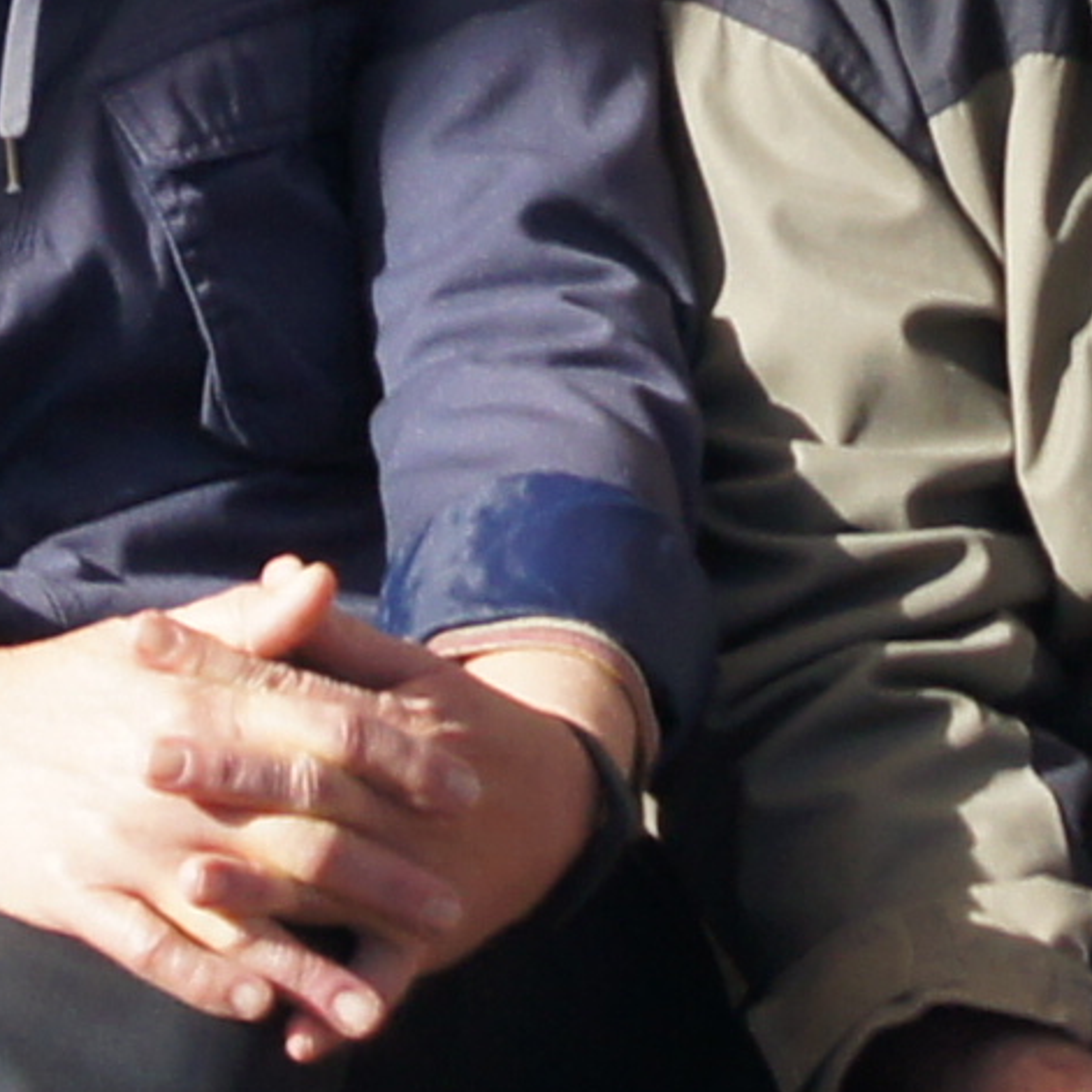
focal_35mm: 683
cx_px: 786
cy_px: -974
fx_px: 24382
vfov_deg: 2.6
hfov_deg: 2.6
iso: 200
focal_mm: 55
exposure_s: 1/500
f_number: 5.6
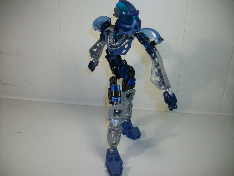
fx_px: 216
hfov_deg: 56.8
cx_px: 117
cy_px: 88
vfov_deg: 44.2
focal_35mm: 32
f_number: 2.9
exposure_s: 1/80
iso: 80
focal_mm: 5.7
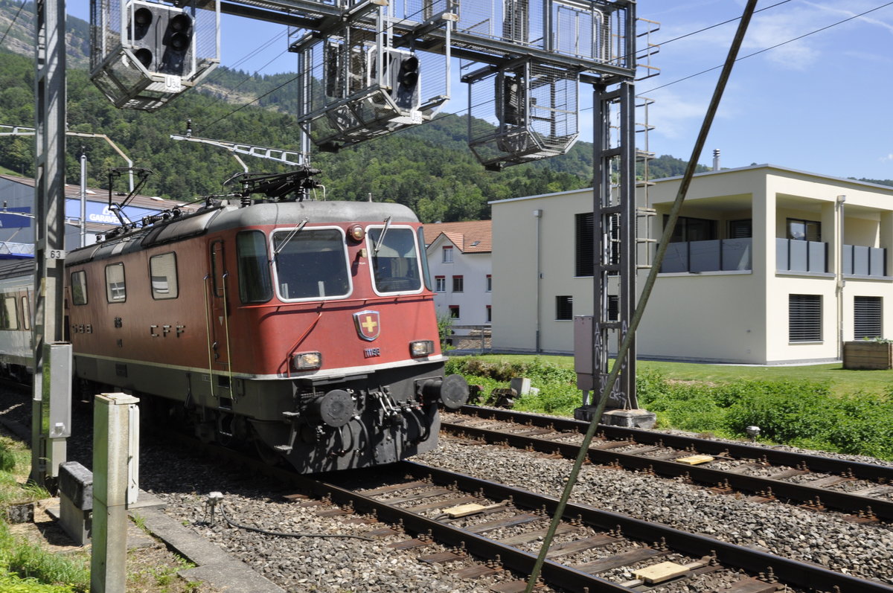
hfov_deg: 53.2
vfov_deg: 36.8
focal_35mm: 36
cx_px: 446
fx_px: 892
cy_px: 296
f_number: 16
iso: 640
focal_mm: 24
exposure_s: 1/250
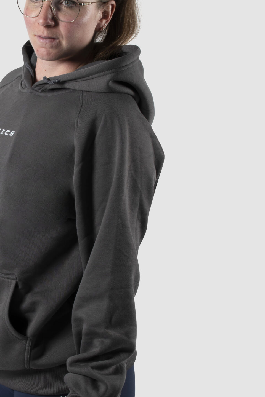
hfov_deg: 10.7
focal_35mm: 128
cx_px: 37
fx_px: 1413
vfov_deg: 16.0
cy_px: 210
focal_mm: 48
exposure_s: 1/250
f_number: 9
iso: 100
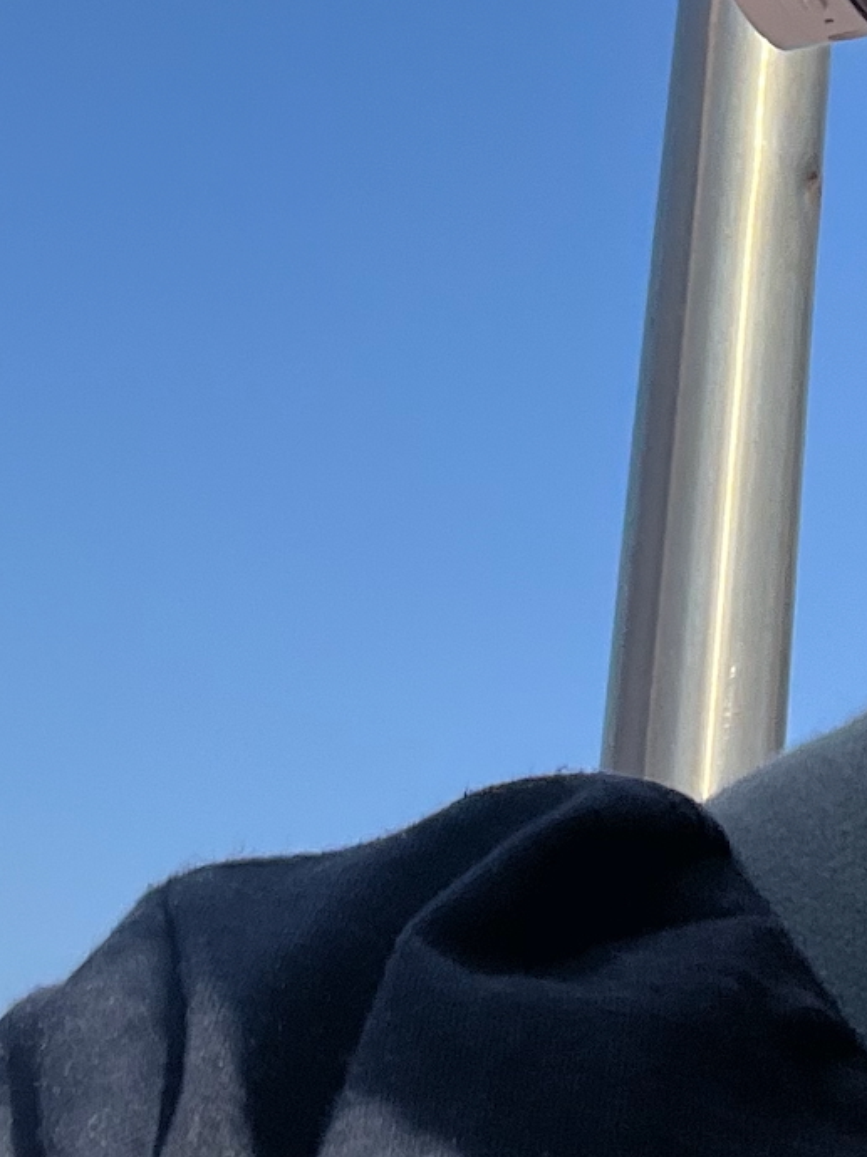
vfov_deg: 19.9
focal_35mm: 87
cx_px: 553
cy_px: -515
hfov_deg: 16.9
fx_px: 2907
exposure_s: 1/557
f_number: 2.2
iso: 32
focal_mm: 2.71
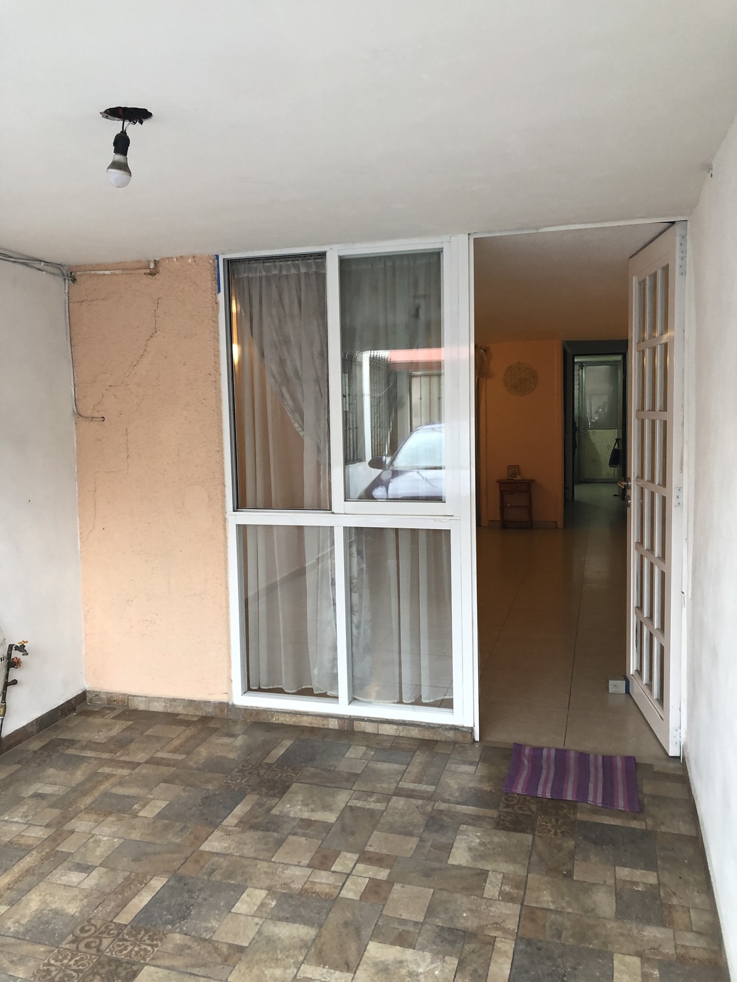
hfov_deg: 49.7
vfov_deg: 63.4
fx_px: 795
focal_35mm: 28
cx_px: 368
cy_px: 491
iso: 32
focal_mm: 3.99
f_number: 1.8
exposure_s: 1/30
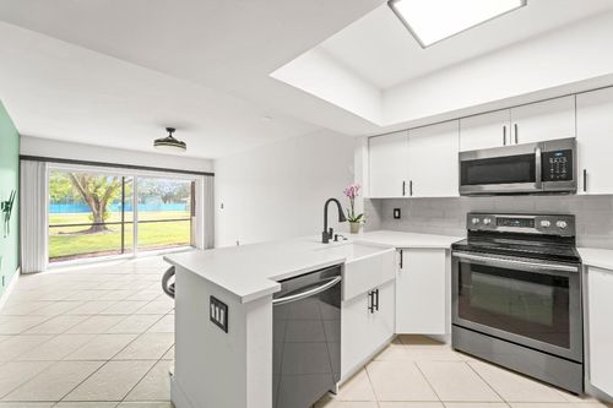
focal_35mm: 14
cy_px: 204
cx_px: 306
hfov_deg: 104.3
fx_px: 238
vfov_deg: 81.2
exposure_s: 1/6
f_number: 9
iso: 400
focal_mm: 14
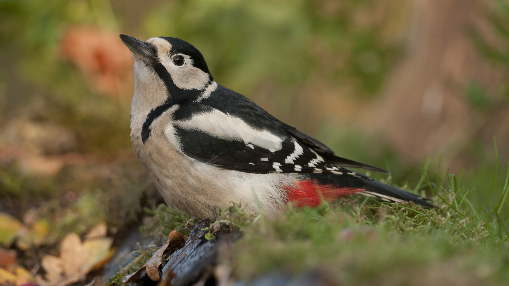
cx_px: 261
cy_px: 165
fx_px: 6654
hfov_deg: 4.4
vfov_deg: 2.5
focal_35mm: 493
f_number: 4
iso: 400
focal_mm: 300
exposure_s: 1/200
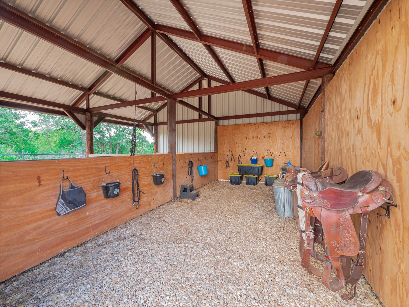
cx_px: 204
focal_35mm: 14
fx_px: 165
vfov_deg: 85.7
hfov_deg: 102.1
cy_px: 154
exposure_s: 1/6
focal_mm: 7
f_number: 8
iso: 200
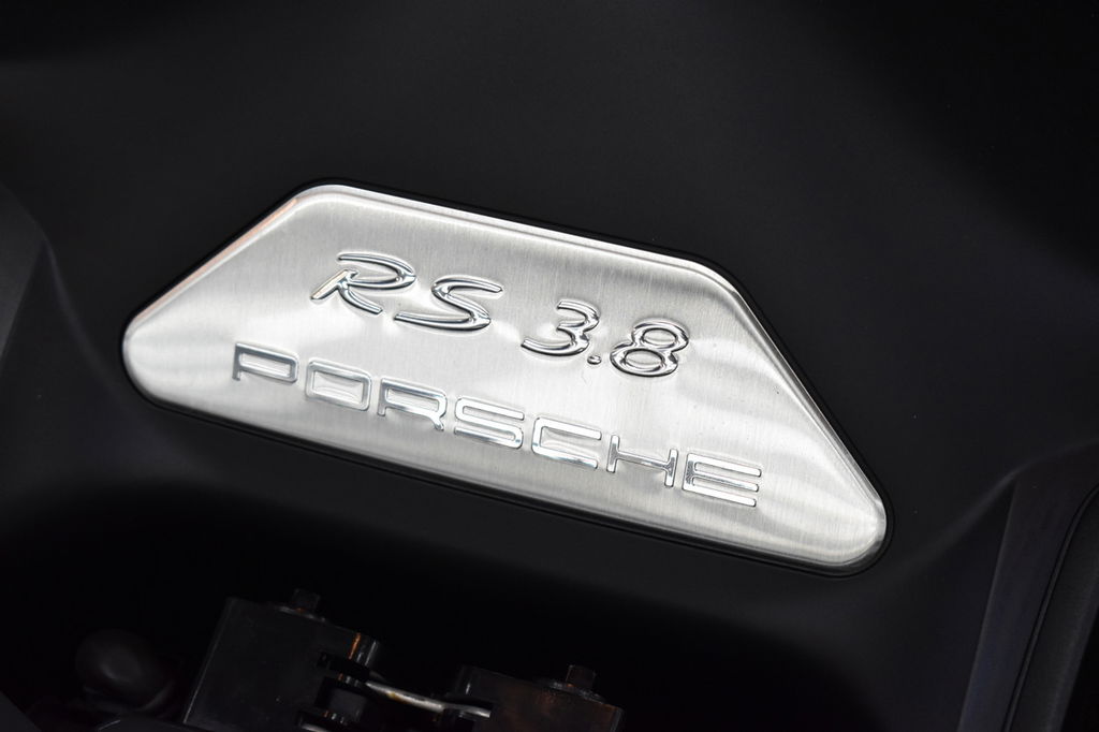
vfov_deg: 18.9
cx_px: 550
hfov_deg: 28.1
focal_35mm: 72
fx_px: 2197
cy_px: 366
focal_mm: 48
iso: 1000
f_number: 5.3
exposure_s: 1/80
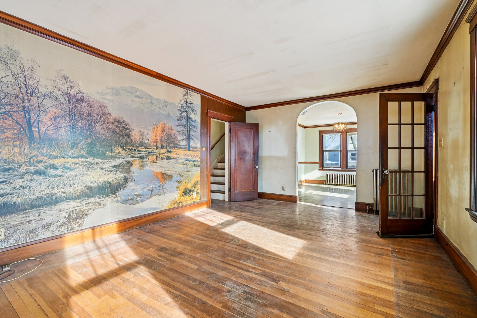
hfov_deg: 96.7
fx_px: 212
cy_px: 159
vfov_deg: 73.7
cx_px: 238
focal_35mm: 16
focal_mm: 16
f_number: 8
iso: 400
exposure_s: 1/25
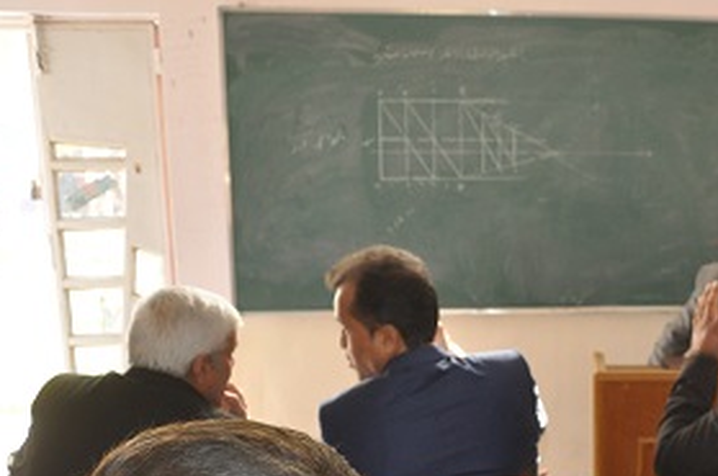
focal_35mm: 58
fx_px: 1155
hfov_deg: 31.9
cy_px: 422
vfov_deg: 22.8
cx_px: 713
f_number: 3.5
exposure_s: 1/60
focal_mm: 18
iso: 800
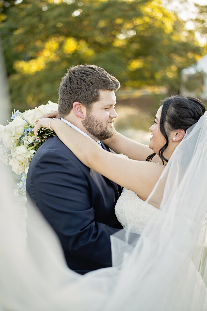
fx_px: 431
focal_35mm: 50
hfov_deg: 27.0
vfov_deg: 39.6
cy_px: 156
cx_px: 104
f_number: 1.8
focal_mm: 50
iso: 100
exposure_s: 1/320
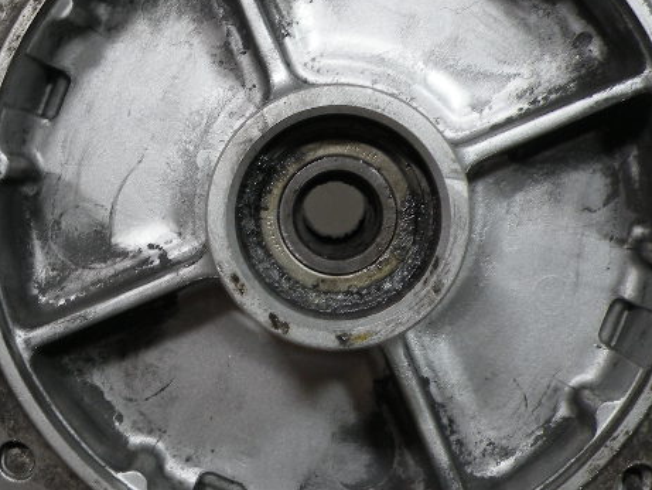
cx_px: 293
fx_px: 1130
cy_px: 208
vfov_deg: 24.4
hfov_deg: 32.1
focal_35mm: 60
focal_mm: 4.7
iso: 64
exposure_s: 1/81
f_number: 3.5
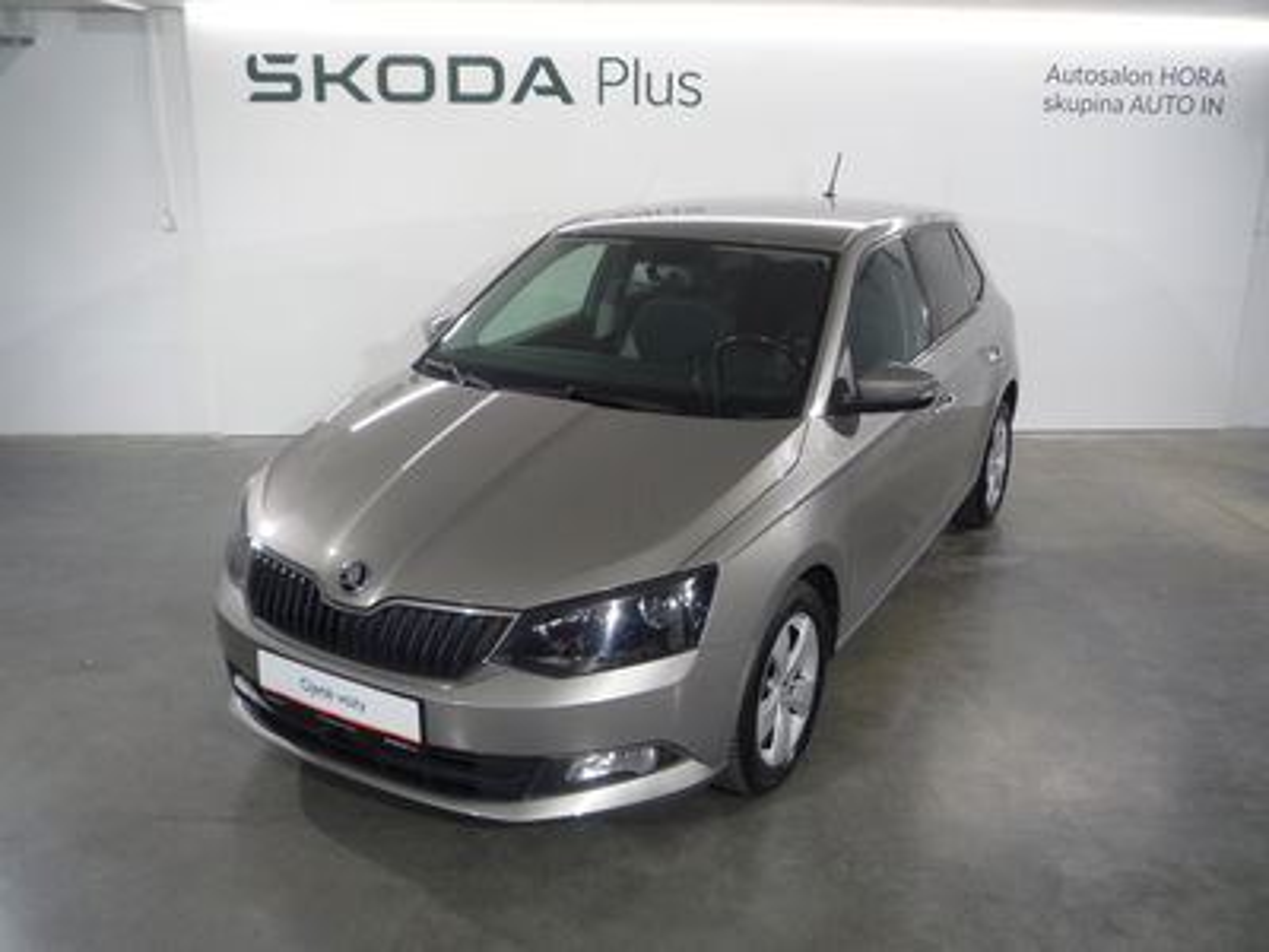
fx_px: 1100
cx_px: 634
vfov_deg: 46.8
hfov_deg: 60.0
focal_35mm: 30
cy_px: 476
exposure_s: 1/30
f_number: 3.3
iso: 160
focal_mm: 5.2
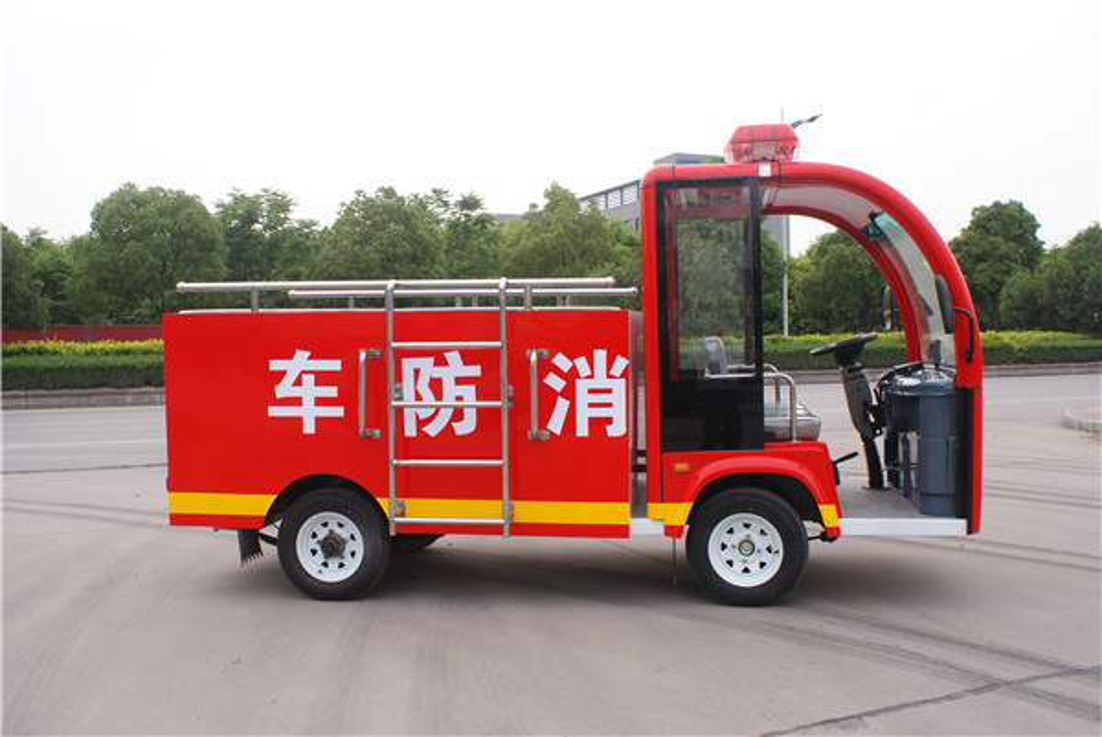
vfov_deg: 36.9
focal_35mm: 36
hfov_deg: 53.1
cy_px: 368
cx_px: 551
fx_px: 1103
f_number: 9
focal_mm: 24
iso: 100
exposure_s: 1/80
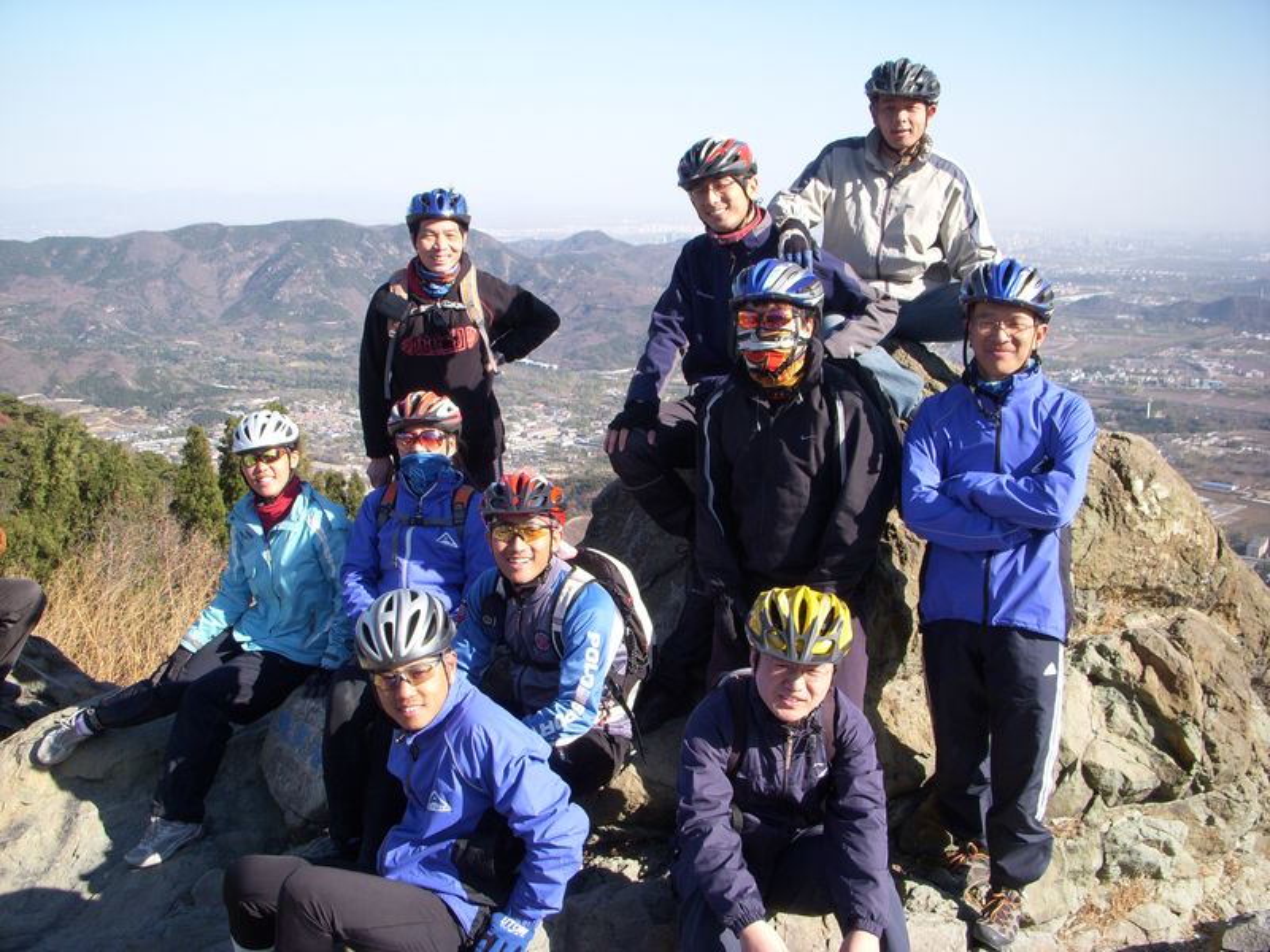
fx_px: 1394
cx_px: 635
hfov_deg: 49.0
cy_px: 476
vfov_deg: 37.7
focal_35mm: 38
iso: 100
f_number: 3.3
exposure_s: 1/500
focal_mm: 6.3
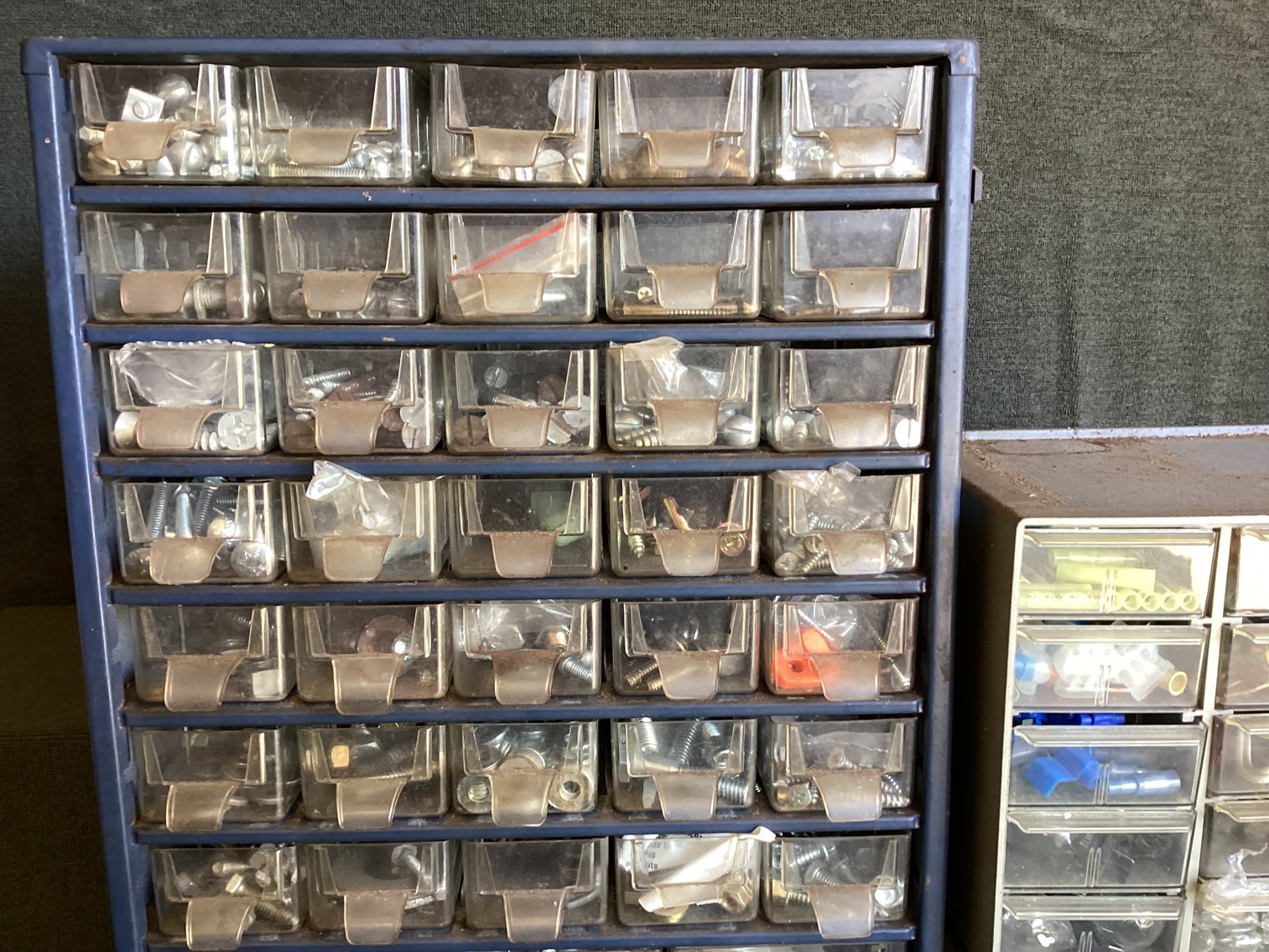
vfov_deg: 45.4
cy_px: 476
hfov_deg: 58.3
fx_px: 1137
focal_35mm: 31
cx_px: 634
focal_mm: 3.3
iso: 160
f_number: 2.4
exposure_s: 1/50
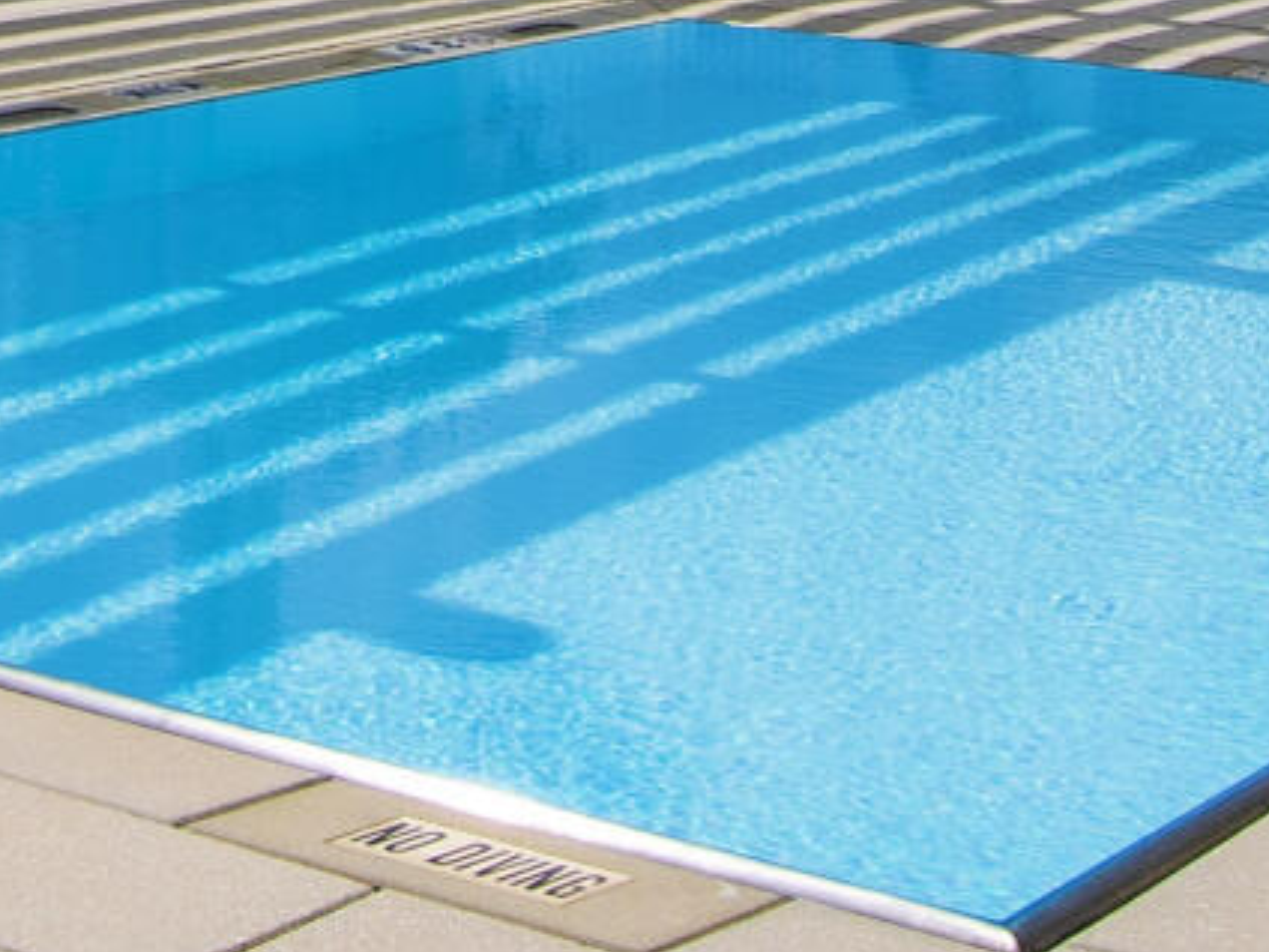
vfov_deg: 13.4
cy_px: -599
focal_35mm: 102
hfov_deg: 19.0
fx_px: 3739
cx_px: 192
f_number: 7.1
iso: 100
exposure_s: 1/1000
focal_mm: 10
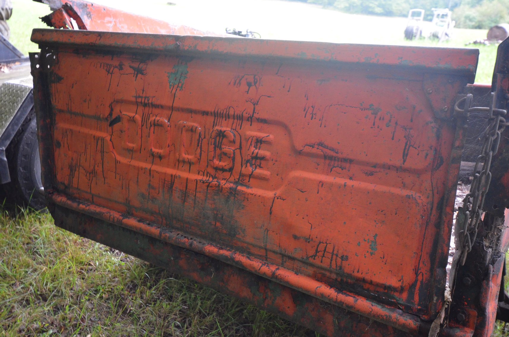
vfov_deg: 36.7
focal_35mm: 36
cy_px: 168
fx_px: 508
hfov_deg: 53.2
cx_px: 254
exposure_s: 1/30
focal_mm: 24
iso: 2500
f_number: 4.5
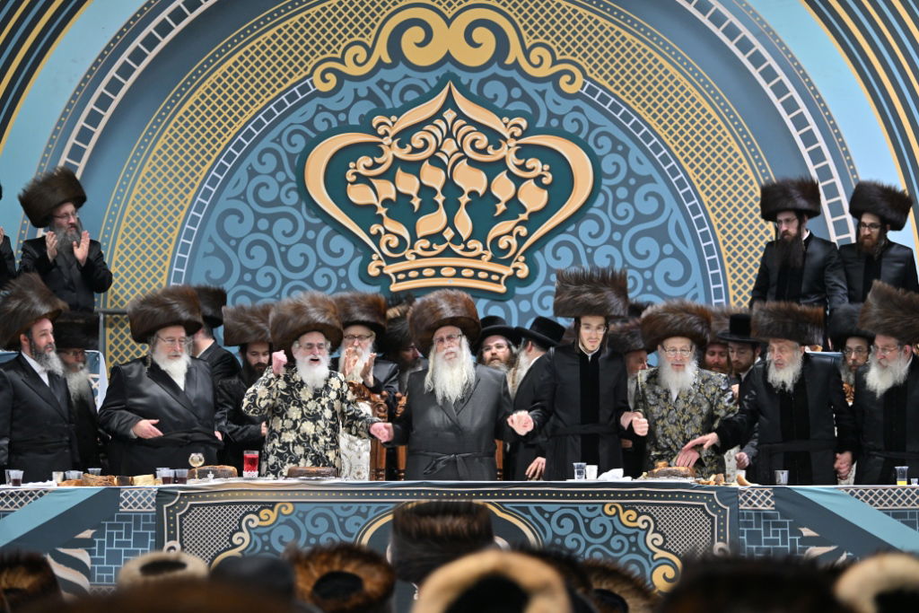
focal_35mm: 112
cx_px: 460
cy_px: 306
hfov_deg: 18.3
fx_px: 2859
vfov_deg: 12.2
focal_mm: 112
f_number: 2.8
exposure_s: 1/200
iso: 500
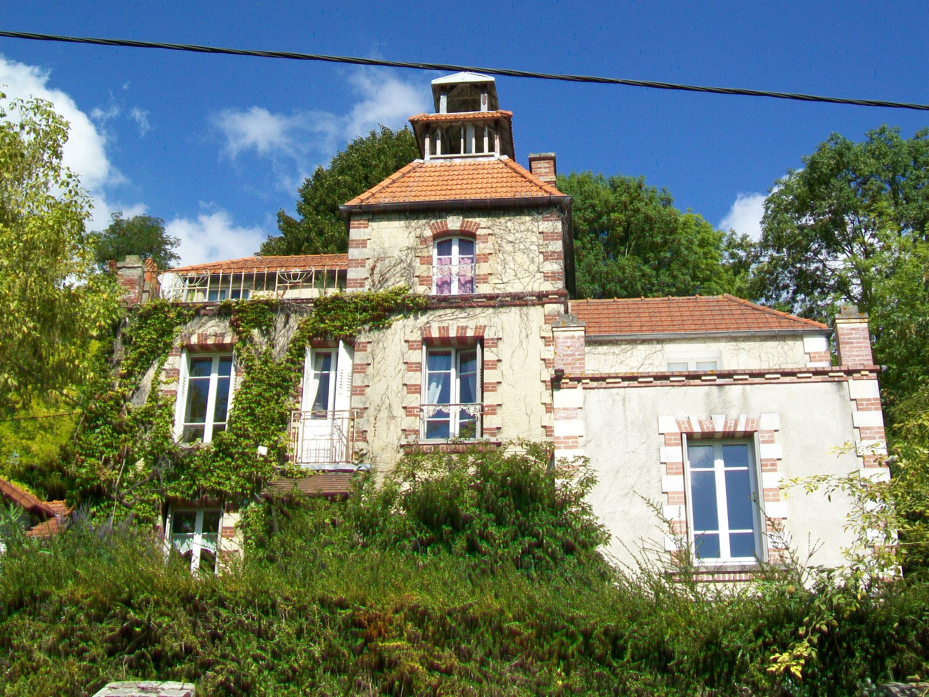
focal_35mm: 42
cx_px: 464
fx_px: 1127
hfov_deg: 44.8
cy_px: 348
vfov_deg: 34.3
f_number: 5.4
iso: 64
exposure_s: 1/320
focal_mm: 7.6
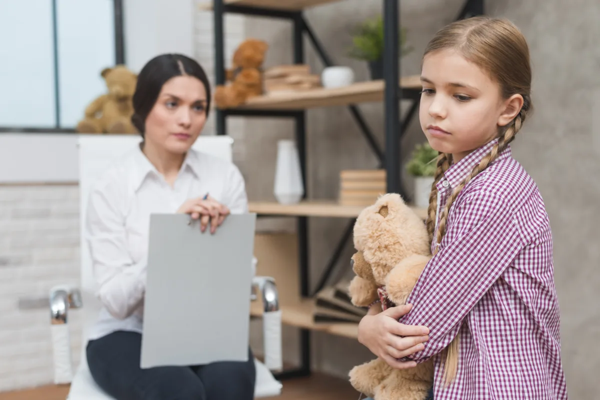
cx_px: 300
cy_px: 200
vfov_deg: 27.0
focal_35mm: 50
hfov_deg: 39.6
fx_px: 834
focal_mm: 50
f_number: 3.2
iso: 320
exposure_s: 1/160
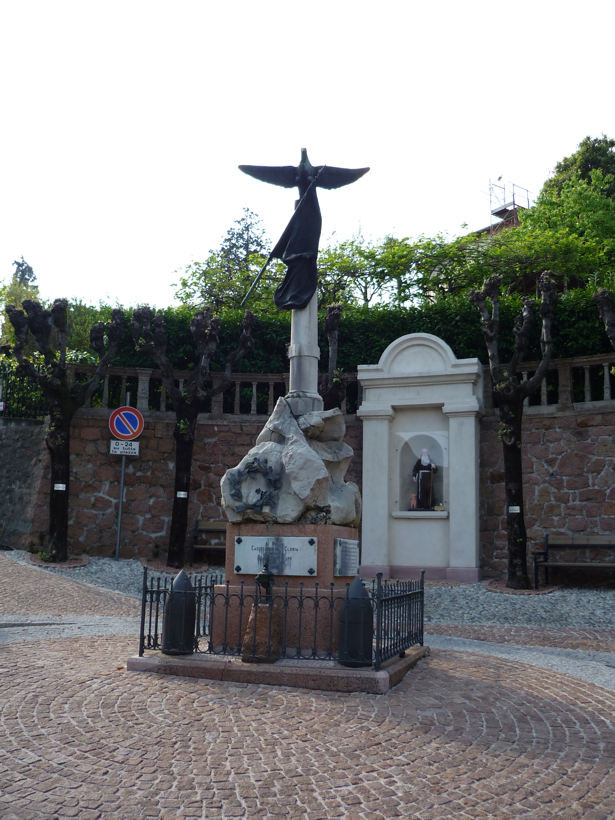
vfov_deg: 55.4
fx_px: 782
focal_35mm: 33
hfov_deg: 42.9
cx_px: 308
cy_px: 410
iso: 80
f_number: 2.8
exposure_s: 1/400
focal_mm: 5.5
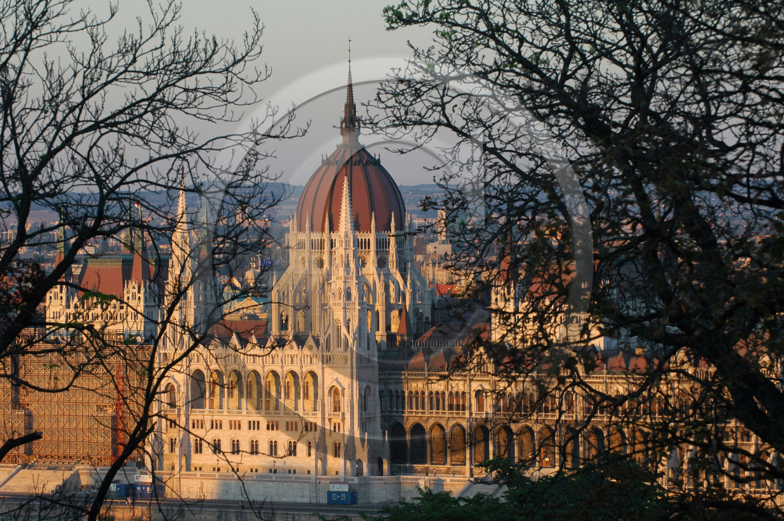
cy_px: 260
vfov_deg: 7.0
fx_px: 4242
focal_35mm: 195
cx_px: 392
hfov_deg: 10.6
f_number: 7.1
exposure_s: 1/125
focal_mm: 130
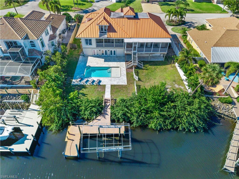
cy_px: 90
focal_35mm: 24
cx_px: 120
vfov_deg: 56.8
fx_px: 166
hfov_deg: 71.6
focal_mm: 8.67
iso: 100
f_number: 1.8
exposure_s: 1/400
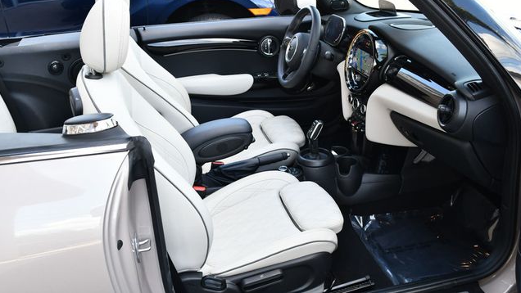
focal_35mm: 38
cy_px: 119
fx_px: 525
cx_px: 260
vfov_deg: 31.1
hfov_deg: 52.8
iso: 400
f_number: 4.5
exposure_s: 1/250
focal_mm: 18
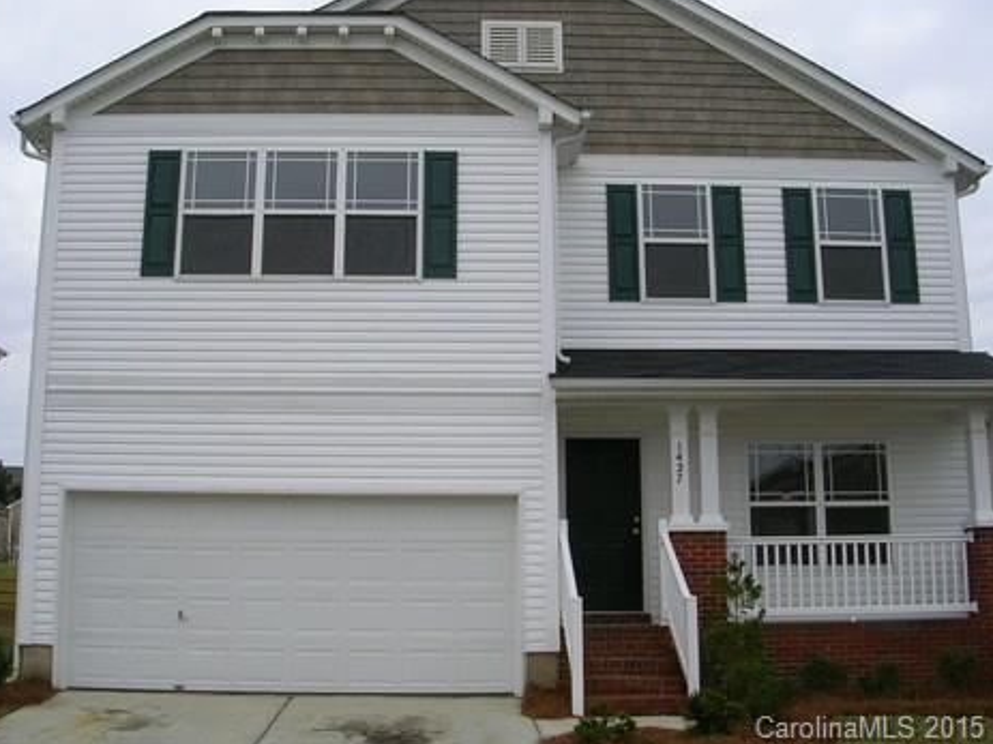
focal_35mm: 42
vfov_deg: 34.3
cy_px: 337
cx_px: 453
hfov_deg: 44.8
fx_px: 1205
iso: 50
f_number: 5.6
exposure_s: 1/140
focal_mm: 5.8
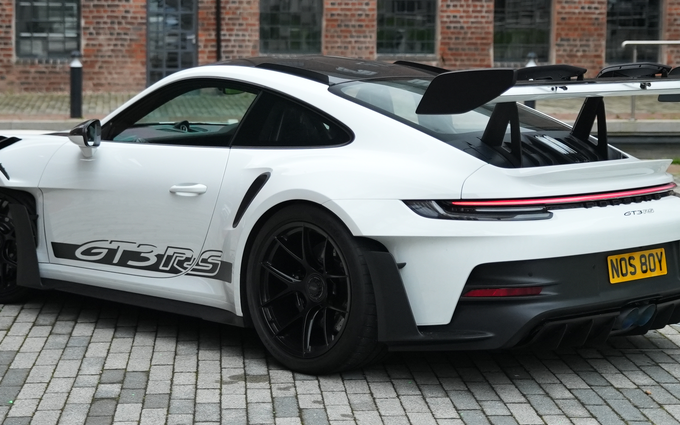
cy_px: 129
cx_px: 353
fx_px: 1649
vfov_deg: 14.6
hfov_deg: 23.3
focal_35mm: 89
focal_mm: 50
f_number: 2.8
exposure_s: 1/160
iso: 3200
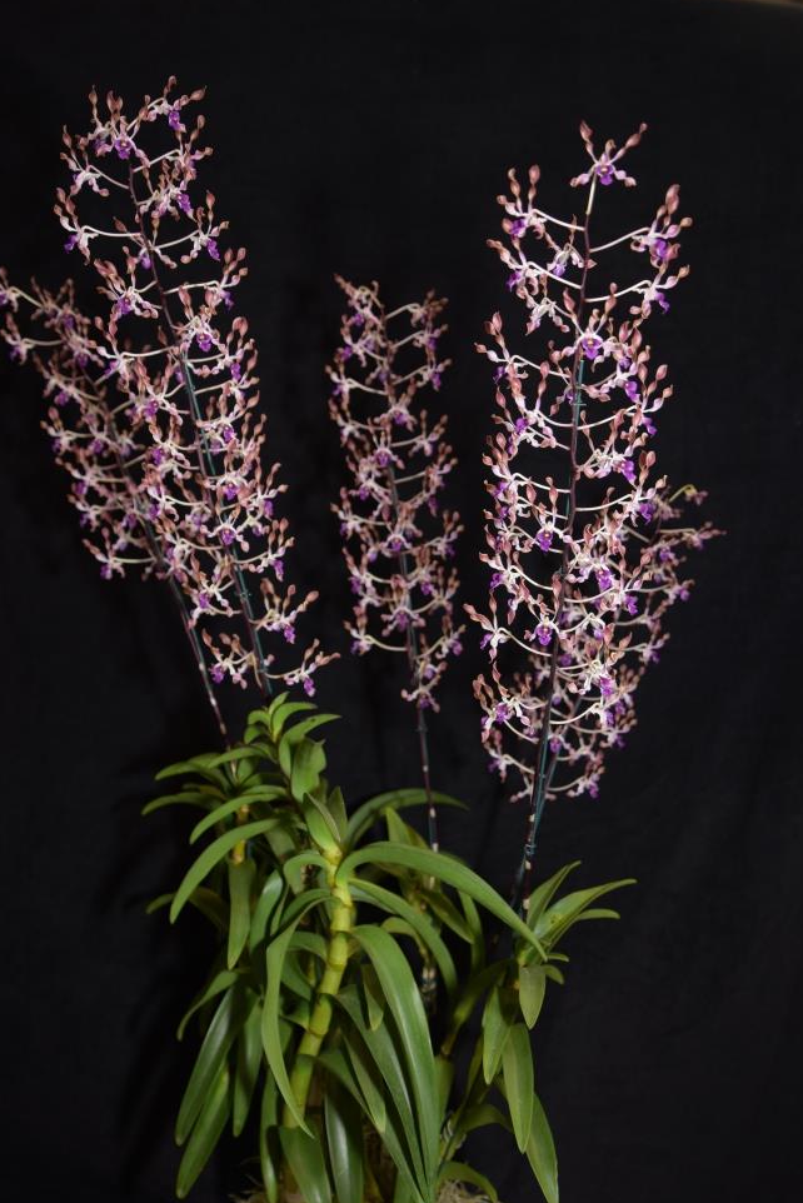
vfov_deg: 57.2
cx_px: 387
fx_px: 1103
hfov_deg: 40.0
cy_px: 594
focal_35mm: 33
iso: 200
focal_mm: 31
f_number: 5
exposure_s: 1/60
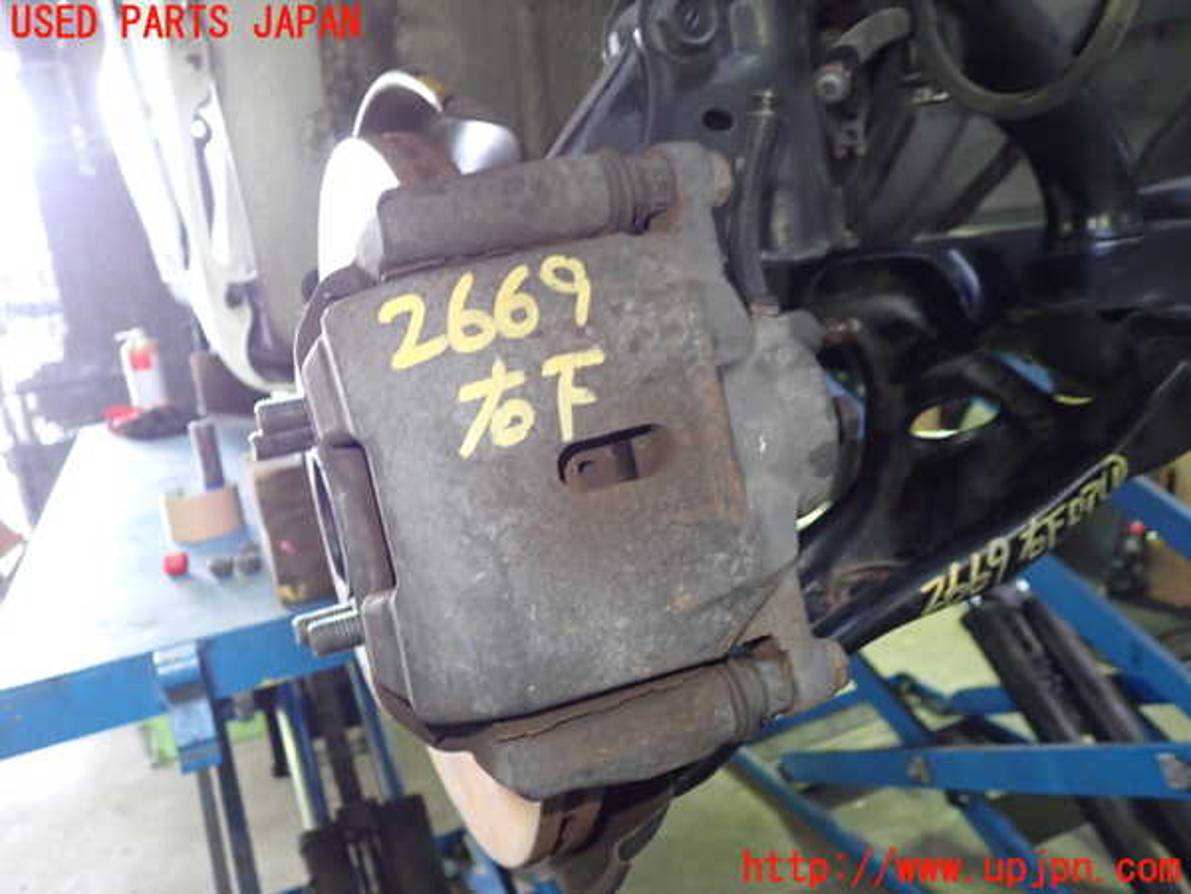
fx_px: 1032
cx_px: 596
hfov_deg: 60.0
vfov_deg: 46.8
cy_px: 447
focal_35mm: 30
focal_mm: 5.4
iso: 640
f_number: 2.3
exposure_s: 1/30
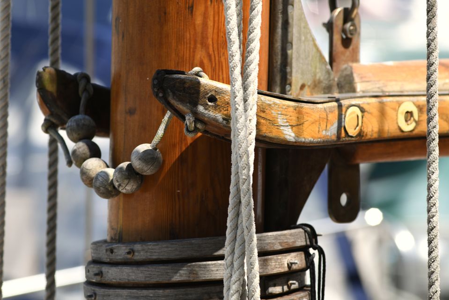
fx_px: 2458
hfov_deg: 10.4
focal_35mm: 197
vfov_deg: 7.0
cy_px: 142
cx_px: 220
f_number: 7.1
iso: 64
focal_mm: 180
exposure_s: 1/250
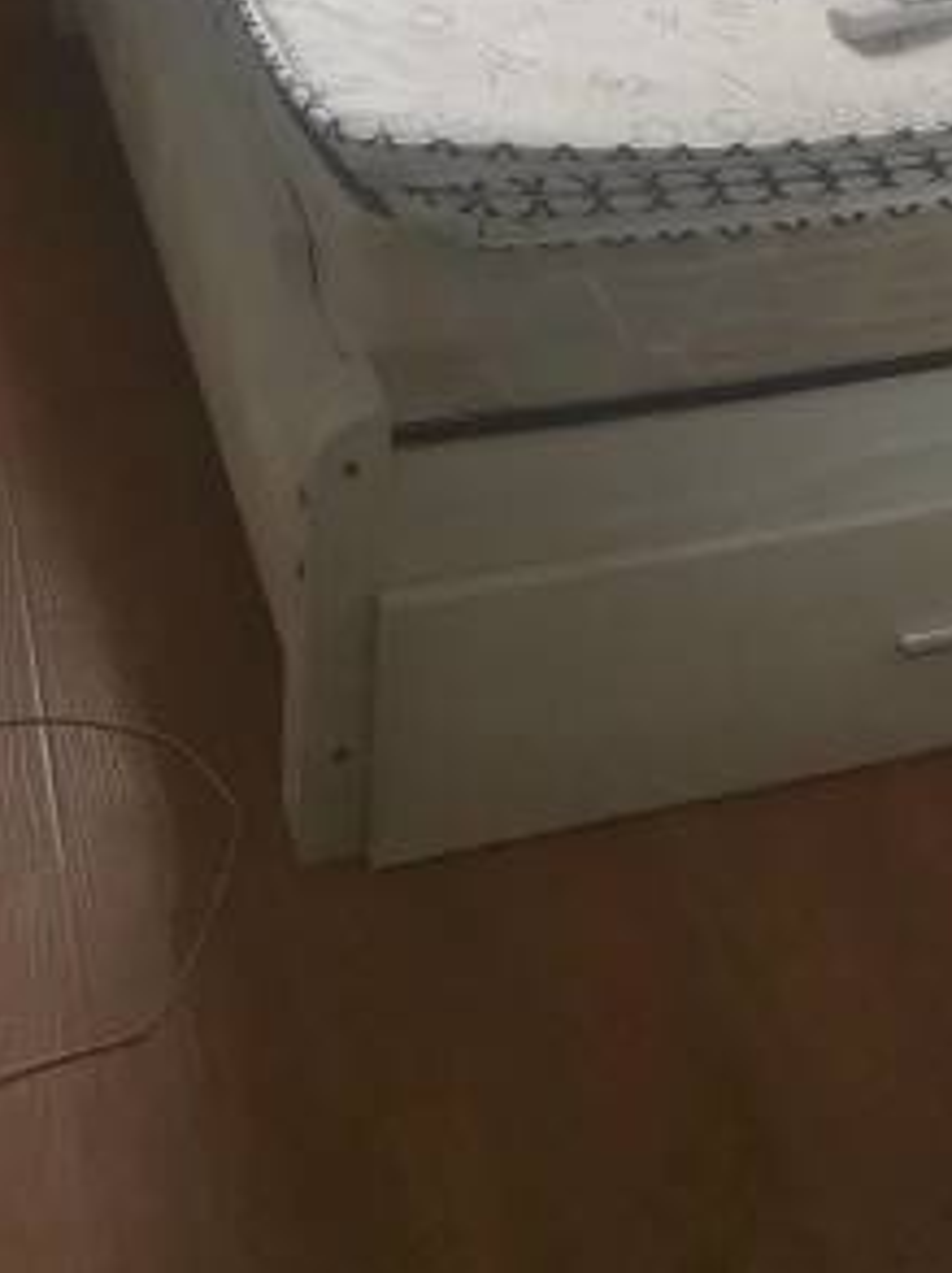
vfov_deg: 25.6
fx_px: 2278
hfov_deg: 23.6
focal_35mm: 62
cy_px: -493
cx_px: 478
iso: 160
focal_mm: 2.26
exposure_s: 1/100
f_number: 2.2
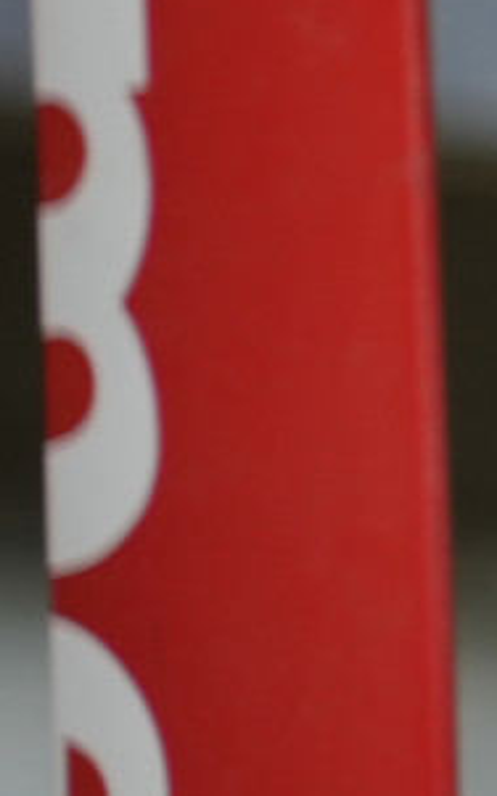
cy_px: 120
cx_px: 2387
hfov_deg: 2.5
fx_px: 11015
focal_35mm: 508
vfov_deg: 4.1
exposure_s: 1/60
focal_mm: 75
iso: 200
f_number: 2.8
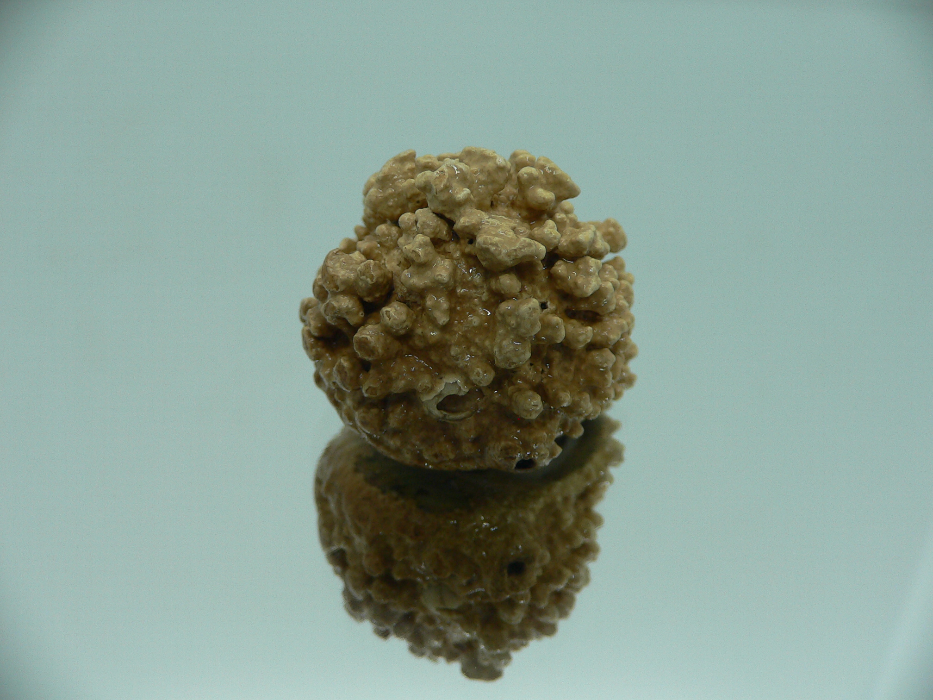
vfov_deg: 40.7
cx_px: 466
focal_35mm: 35
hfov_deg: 52.6
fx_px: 943
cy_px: 350
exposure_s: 1/60
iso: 80
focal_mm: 4.6
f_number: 2.8
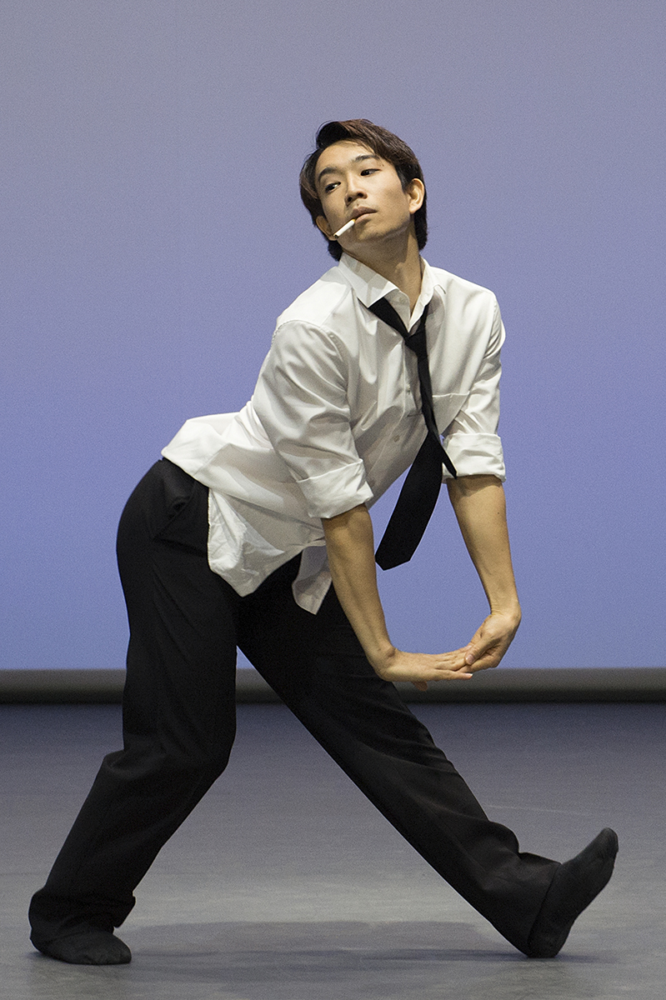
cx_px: 333
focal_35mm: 62
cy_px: 500
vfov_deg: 32.4
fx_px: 1722
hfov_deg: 21.9
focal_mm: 62
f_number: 5.6
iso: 3200
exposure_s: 1/320
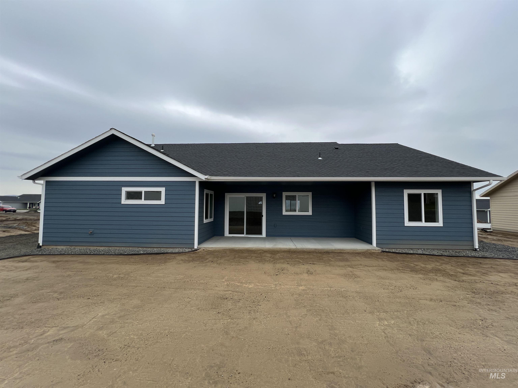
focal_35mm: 13
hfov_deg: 106.2
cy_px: 194
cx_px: 259
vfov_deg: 89.9
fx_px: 195
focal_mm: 1.57
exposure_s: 1/298
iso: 32
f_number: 1.8
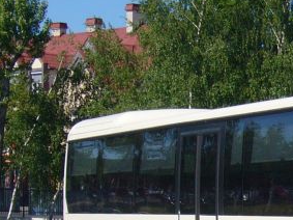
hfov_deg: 9.9
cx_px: 415
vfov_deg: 7.6
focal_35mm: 194
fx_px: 1641
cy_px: 222
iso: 100
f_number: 7.5
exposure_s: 1/400
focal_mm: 10.1
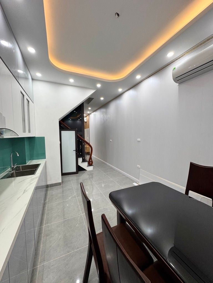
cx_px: 106
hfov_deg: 85.7
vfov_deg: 102.1
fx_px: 115
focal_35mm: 14
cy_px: 142
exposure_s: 1/100
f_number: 2.2
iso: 125
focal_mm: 2.22
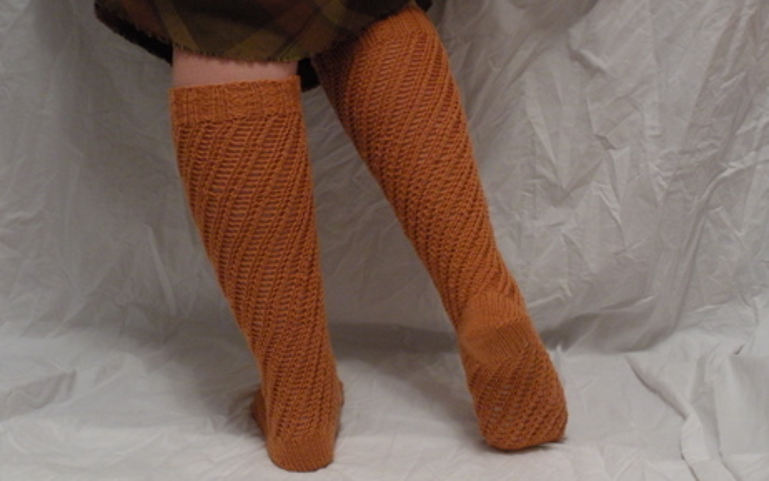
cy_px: 221
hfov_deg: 36.3
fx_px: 1174
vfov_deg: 23.2
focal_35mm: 56
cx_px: 389
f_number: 4.4
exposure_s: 1/14
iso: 400
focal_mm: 9.1
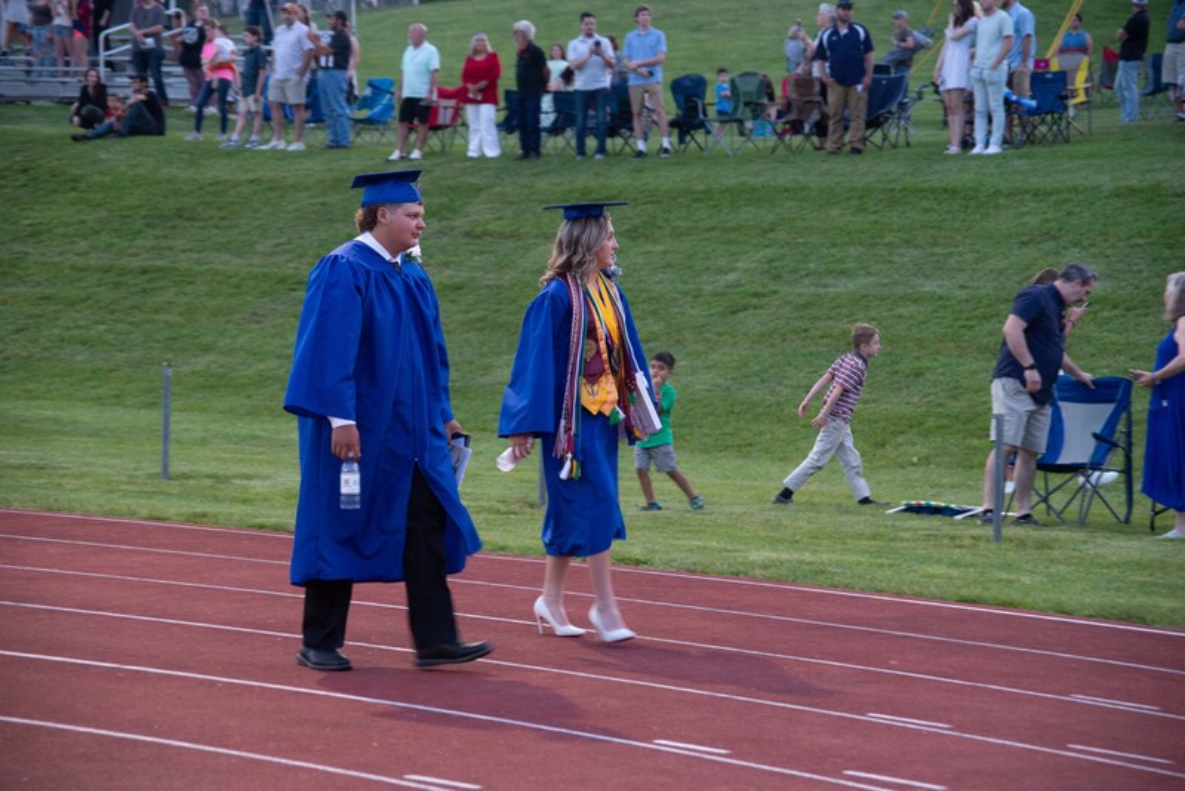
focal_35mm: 116
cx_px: 592
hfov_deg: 17.6
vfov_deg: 11.8
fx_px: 3820
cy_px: 396
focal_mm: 116
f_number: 8
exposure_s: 1/60
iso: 1600
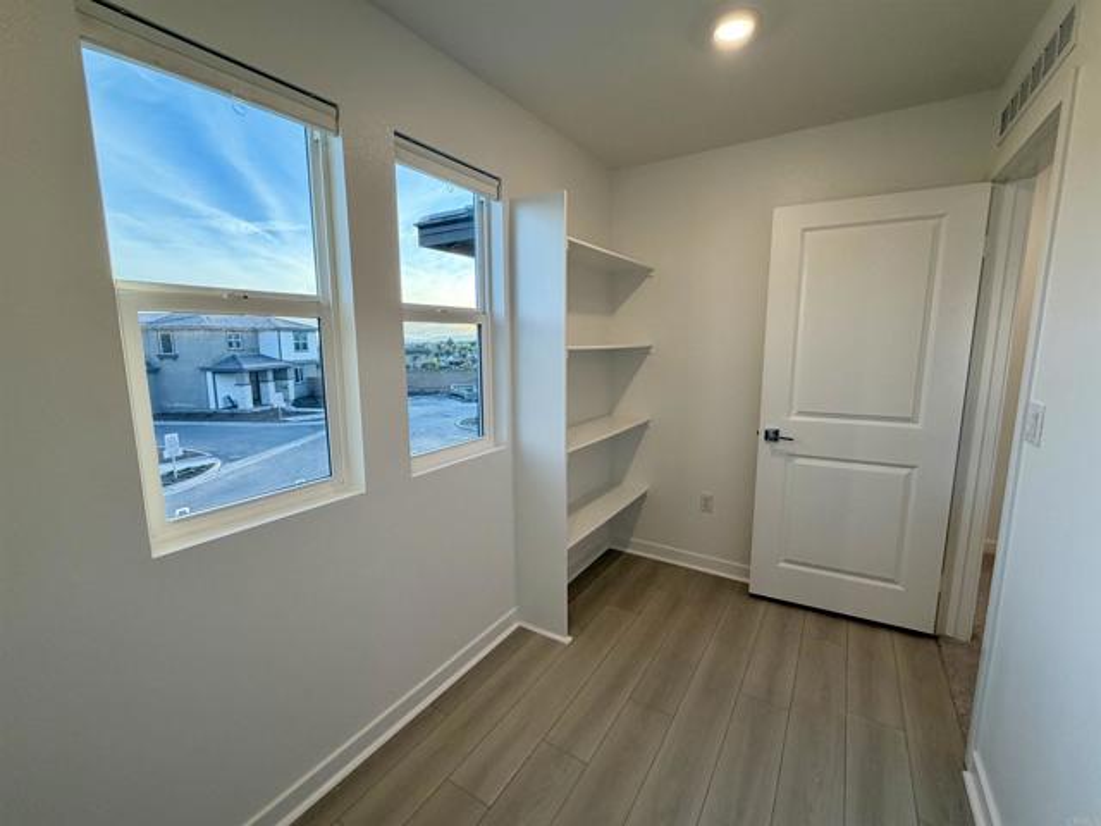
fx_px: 445
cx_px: 550
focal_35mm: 14
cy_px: 413
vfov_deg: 85.7
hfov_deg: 102.1
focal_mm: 2.22
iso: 100
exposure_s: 1/120
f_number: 2.2
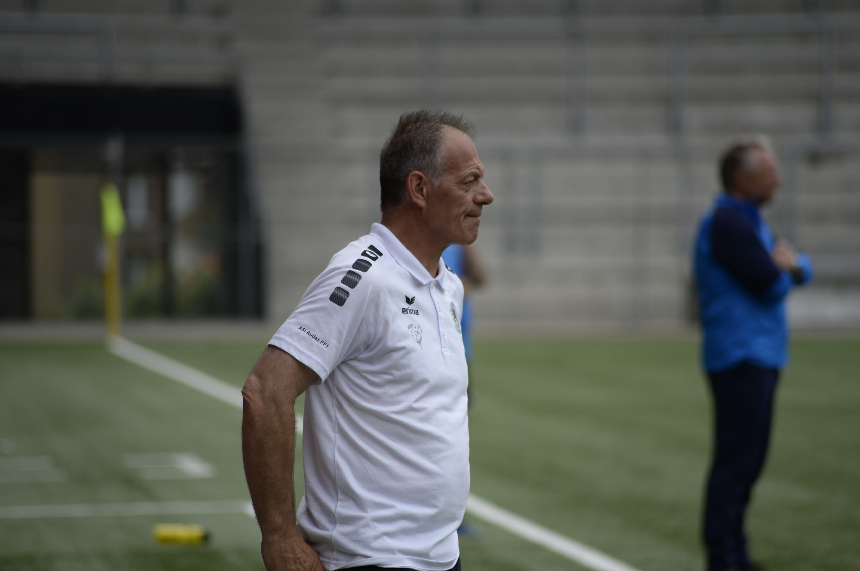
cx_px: 430
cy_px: 286
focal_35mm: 300
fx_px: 7159
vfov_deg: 4.6
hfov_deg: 6.9
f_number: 5.6
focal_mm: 300
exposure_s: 1/1000
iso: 250
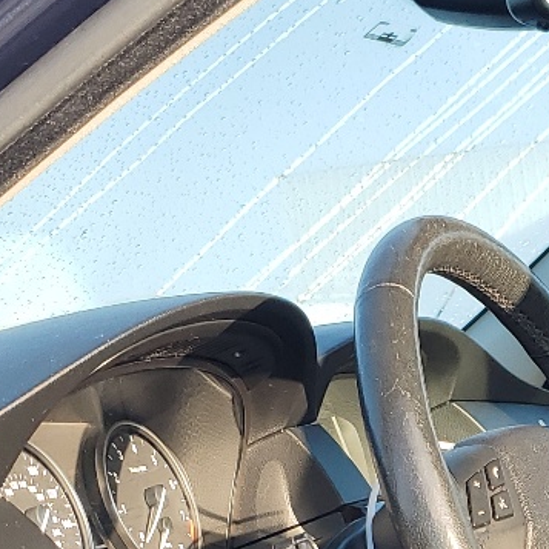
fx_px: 1848
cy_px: 767
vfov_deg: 15.8
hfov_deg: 16.6
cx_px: 544
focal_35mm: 103
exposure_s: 1/370
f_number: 1.5
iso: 50
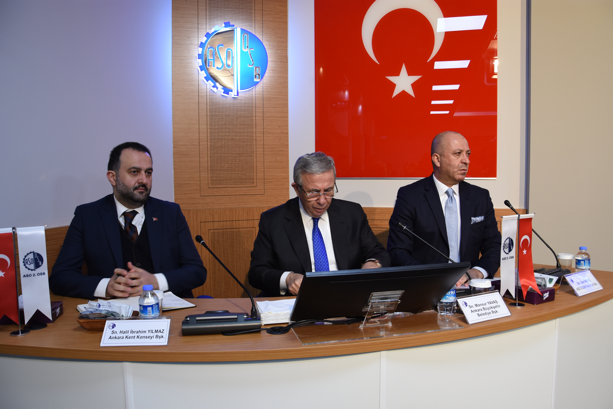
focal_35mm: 27
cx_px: 306
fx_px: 460
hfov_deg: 67.4
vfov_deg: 47.9
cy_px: 204
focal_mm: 18
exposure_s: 1/40
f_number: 5
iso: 640
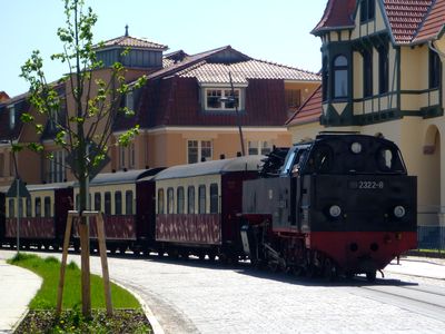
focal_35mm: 98
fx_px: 1260
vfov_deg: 15.1
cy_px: 167
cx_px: 222
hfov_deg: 20.0
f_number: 5.7
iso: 160
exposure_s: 1/400
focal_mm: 17.4
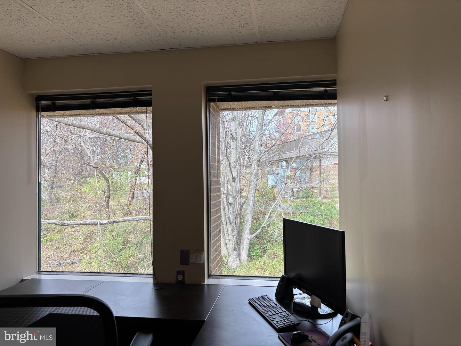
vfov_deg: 53.1
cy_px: 173
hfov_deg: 67.3
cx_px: 230
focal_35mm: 26
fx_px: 346
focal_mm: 5.96
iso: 32
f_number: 1.6
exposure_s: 1/120
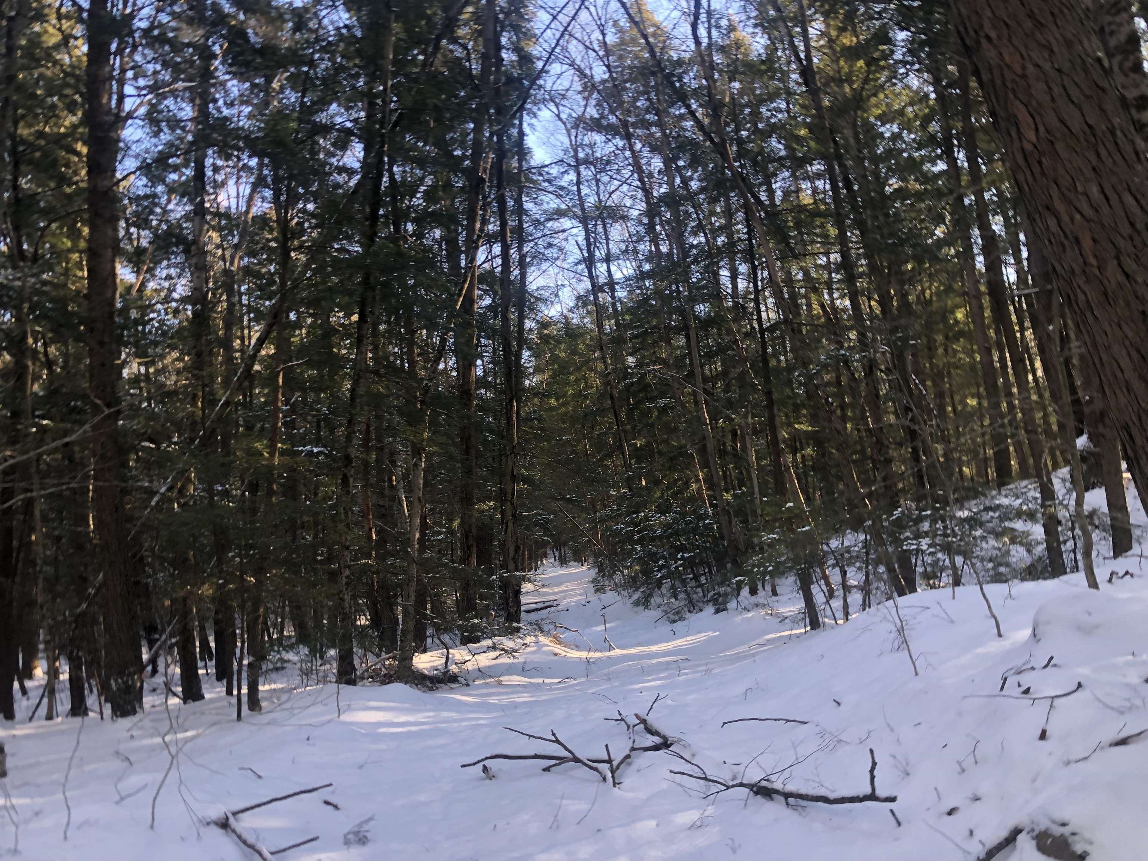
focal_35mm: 28
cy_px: 430
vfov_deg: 49.7
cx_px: 574
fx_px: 929
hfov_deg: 63.4
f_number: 1.8
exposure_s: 1/120
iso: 40
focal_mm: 3.99
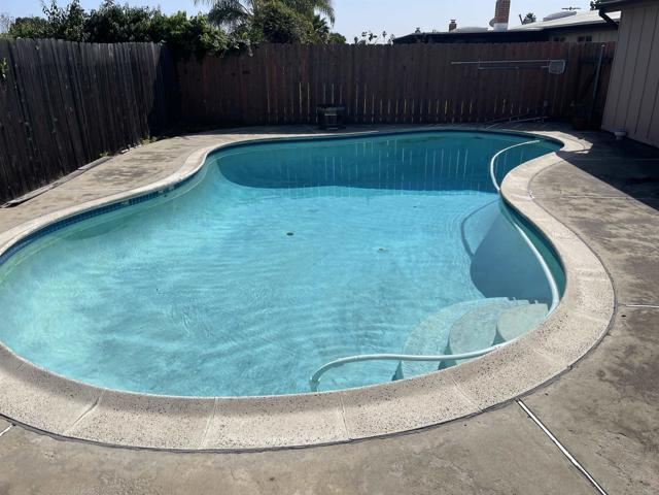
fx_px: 495
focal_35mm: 26
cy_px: 248
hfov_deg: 67.3
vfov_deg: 53.1
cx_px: 330
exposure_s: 1/6135
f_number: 1.6
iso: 32
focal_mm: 4.2
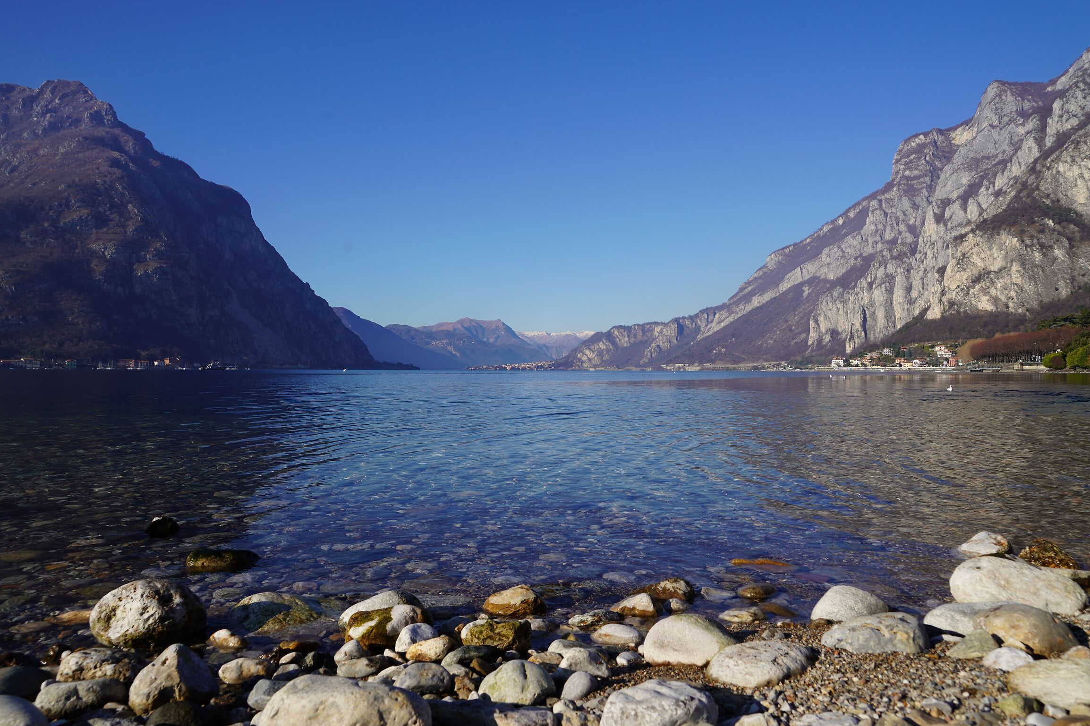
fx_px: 787
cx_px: 533
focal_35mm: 26
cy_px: 364
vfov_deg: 49.5
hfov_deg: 69.4
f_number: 10
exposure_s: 1/200
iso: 100
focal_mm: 25
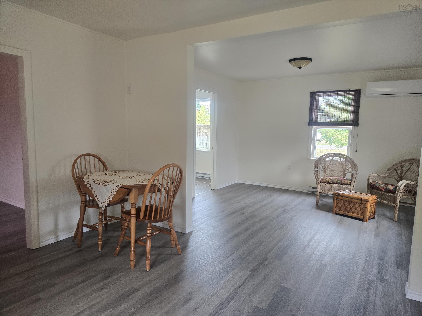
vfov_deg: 58.9
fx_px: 280
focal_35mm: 23
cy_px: 158
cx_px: 211
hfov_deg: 73.9
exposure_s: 1/180
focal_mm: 5.4
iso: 160
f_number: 1.8
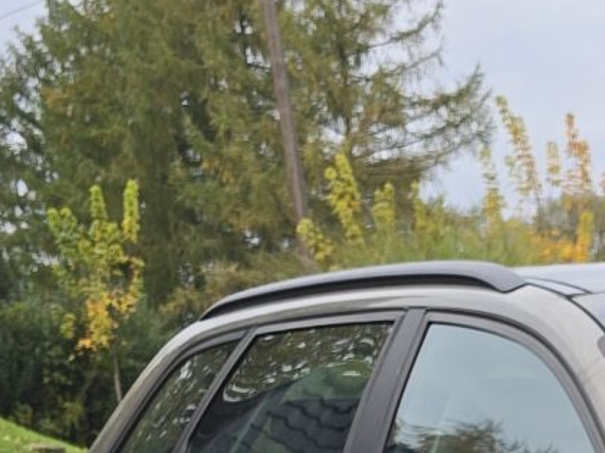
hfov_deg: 12.0
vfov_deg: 9.7
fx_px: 2445
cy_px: 984
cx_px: 1341
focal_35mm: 140
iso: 25
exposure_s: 1/180
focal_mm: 6.3
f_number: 1.7
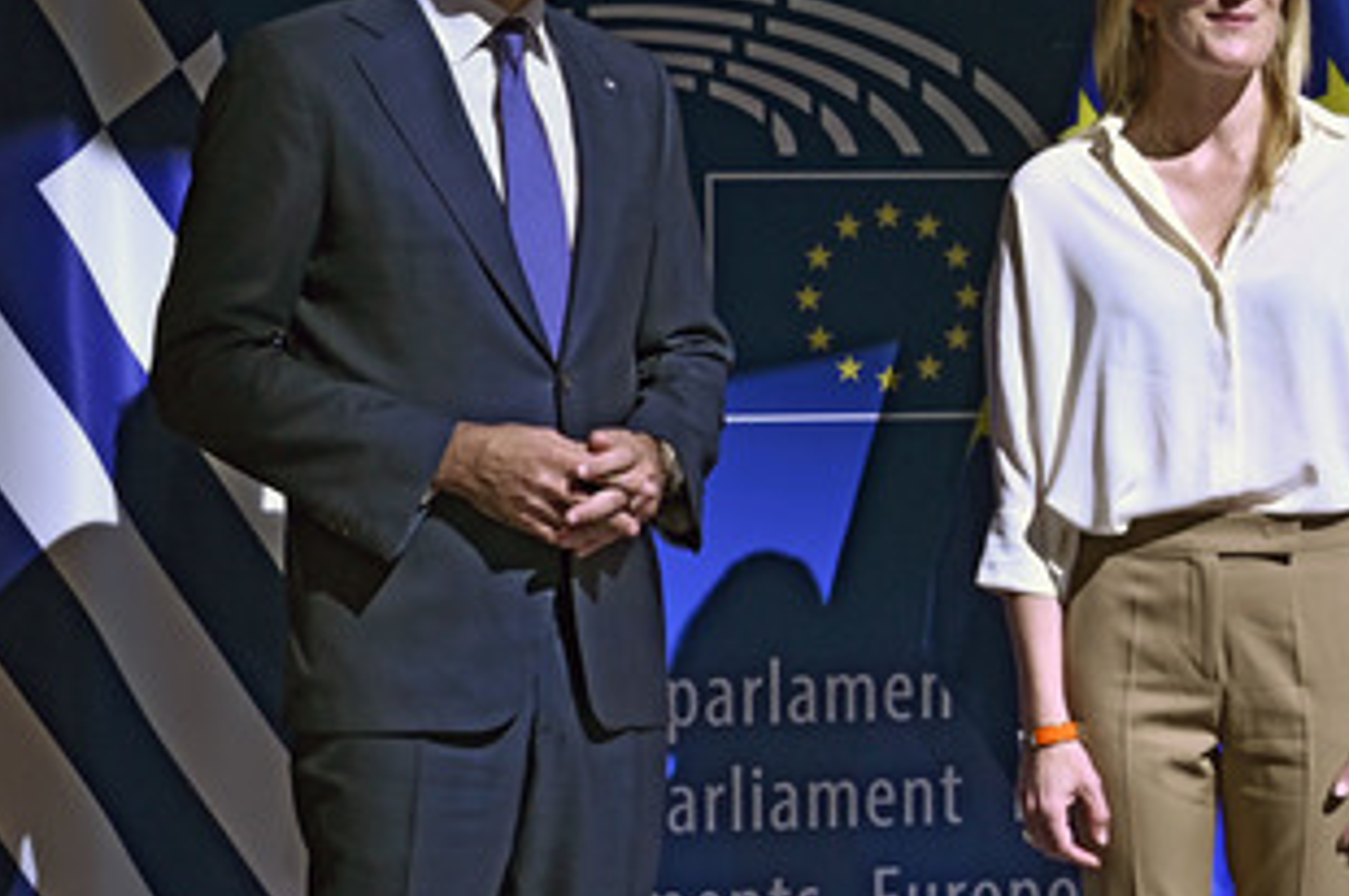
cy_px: 318
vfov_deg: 21.1
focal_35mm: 64
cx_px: 829
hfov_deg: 31.3
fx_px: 2396
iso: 125
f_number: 4
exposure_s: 1/1000
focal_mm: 44
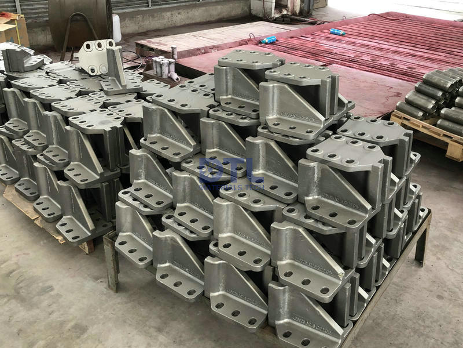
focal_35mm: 28
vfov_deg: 49.7
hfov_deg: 63.4
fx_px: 375
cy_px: 174
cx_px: 232
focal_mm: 3.99
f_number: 1.8
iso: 40
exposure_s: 1/17
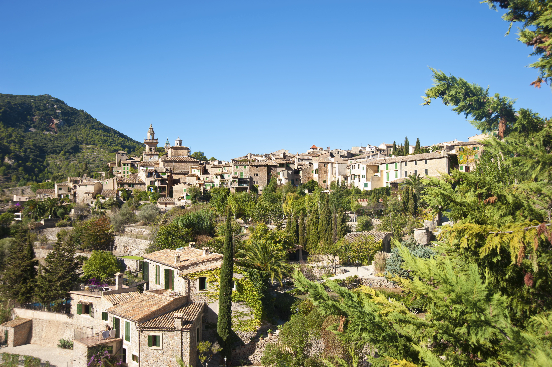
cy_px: 184
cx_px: 276
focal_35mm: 35
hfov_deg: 54.5
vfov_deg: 37.8
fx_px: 536
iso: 100
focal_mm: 35
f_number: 8
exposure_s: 1/250
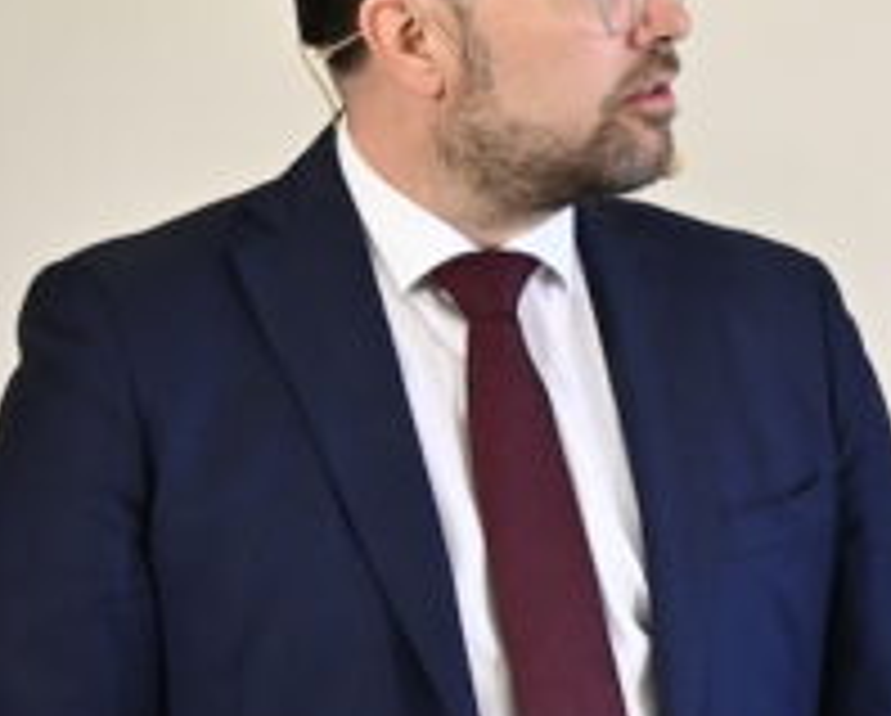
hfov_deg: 3.9
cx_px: 1323
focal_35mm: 491
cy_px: 743
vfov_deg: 3.2
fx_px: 12967
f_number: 2.8
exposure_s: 1/250
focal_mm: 135
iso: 560
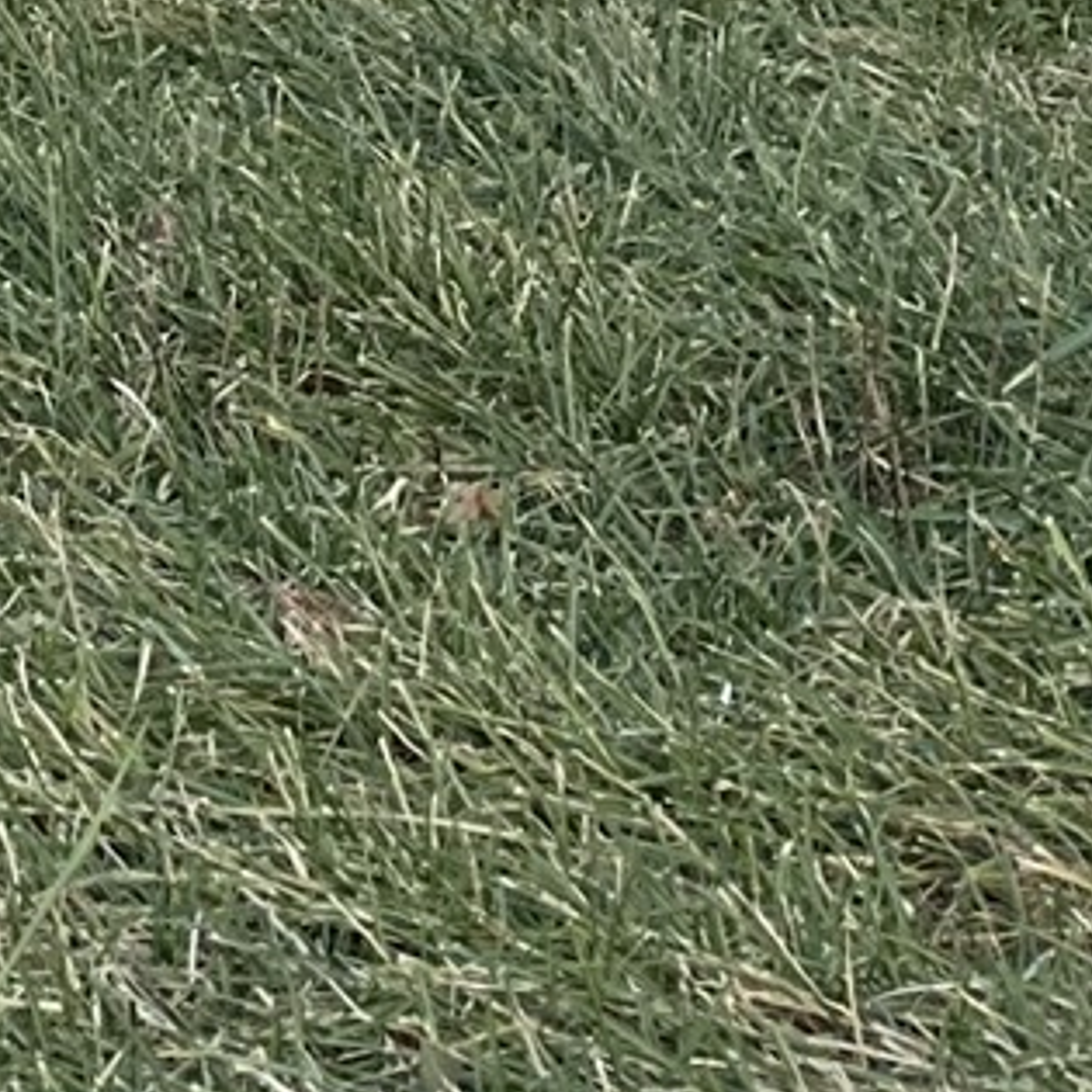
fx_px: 9993
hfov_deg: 6.2
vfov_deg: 6.0
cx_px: 101
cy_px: -1366
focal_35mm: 280
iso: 20
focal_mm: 6
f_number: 2
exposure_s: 1/192
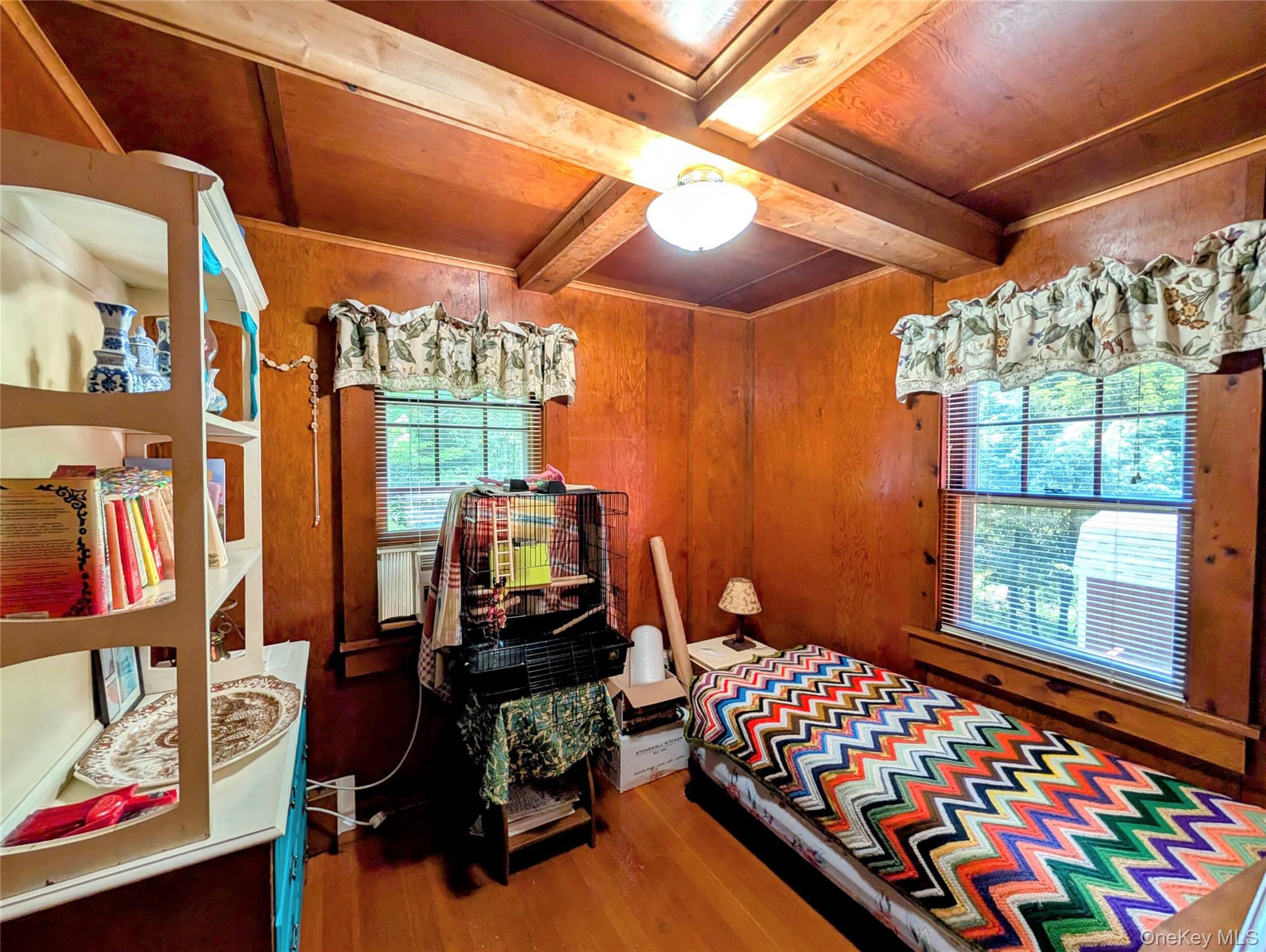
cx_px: 633
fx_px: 439
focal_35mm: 12
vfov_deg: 94.6
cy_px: 476
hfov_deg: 110.5
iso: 56
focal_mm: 2.02
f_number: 1.7
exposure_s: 1/40
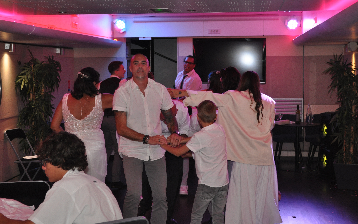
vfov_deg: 20.0
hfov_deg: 31.5
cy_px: 103
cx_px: 178
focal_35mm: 65
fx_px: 634
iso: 800
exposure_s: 1/60
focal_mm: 42
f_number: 5.3
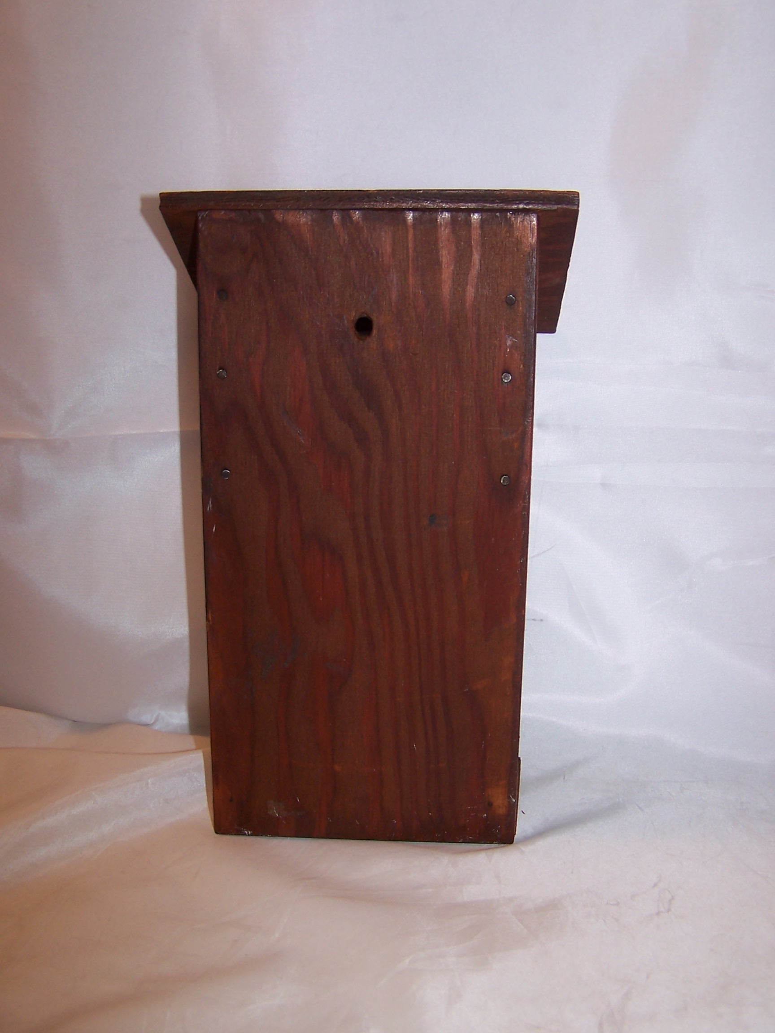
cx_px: 388
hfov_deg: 37.7
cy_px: 516
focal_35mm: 38
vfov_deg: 49.0
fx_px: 1134
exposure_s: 1/60
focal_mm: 6.3
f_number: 2.8
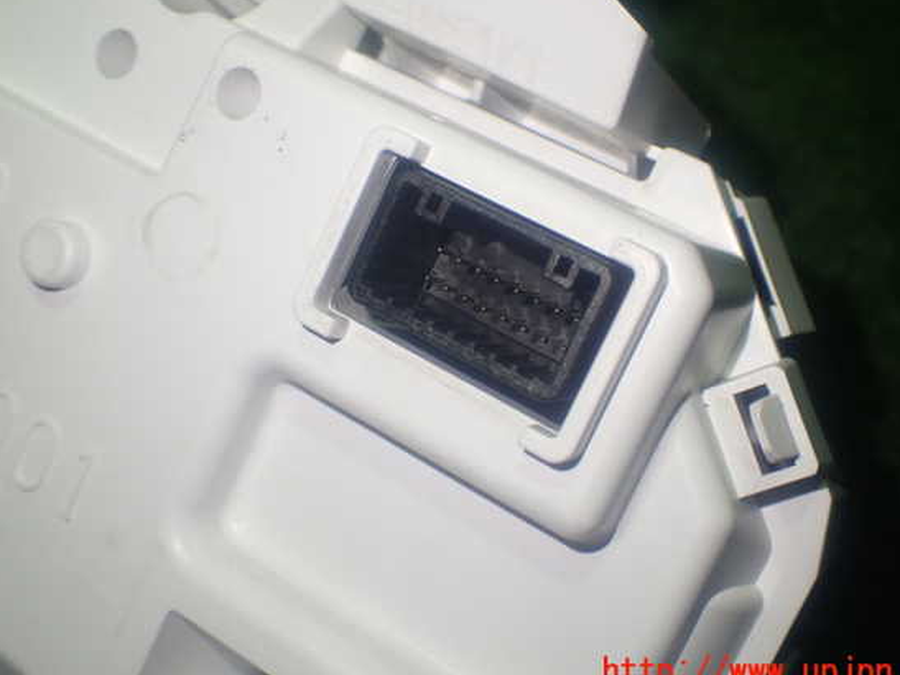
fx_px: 1170
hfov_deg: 42.1
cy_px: 323
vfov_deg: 32.2
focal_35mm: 45
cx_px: 480
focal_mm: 7.31
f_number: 2.8
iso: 200
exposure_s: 1/60
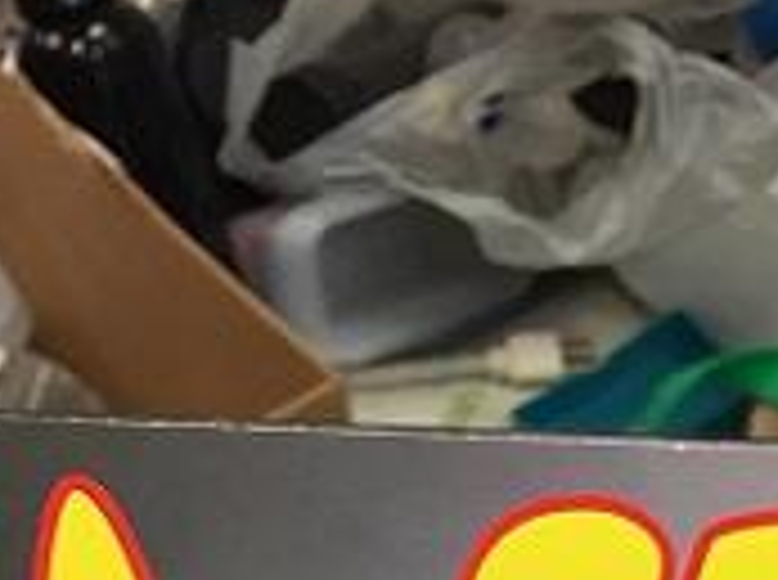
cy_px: 1551
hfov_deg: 12.4
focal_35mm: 158
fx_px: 3544
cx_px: 722
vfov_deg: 8.3
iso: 64
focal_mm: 4.15
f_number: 2.2
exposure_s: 1/30
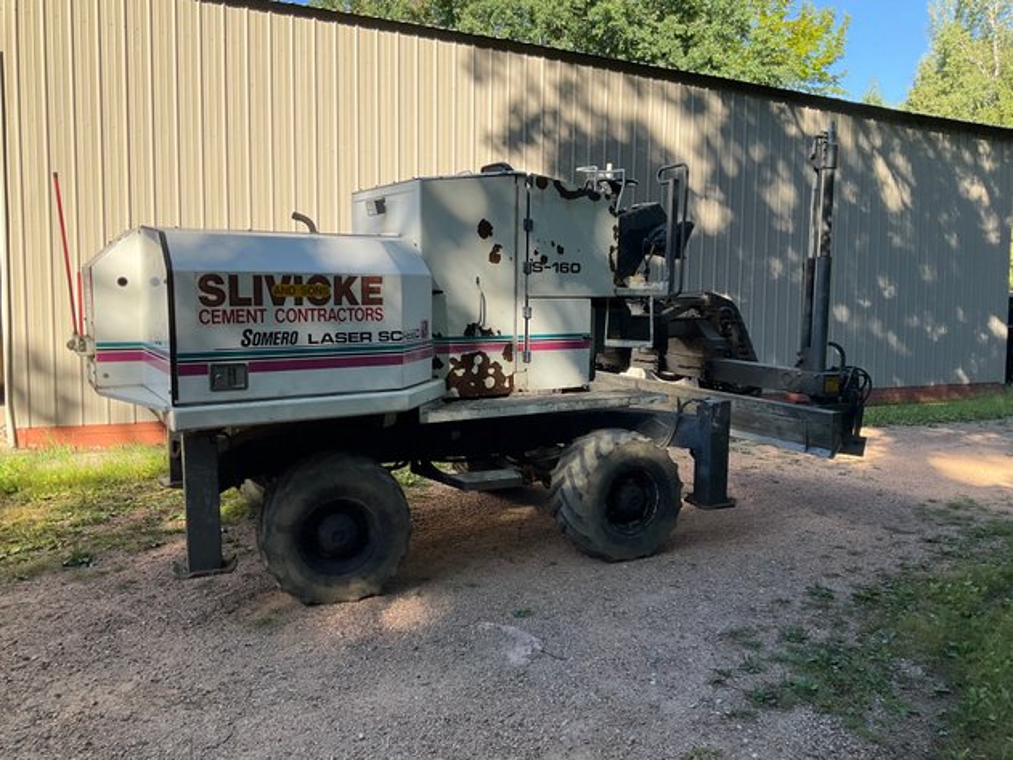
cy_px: 380
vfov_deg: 48.2
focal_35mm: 29
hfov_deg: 61.7
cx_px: 506
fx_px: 848
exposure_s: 1/450
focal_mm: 3
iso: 25
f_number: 1.8
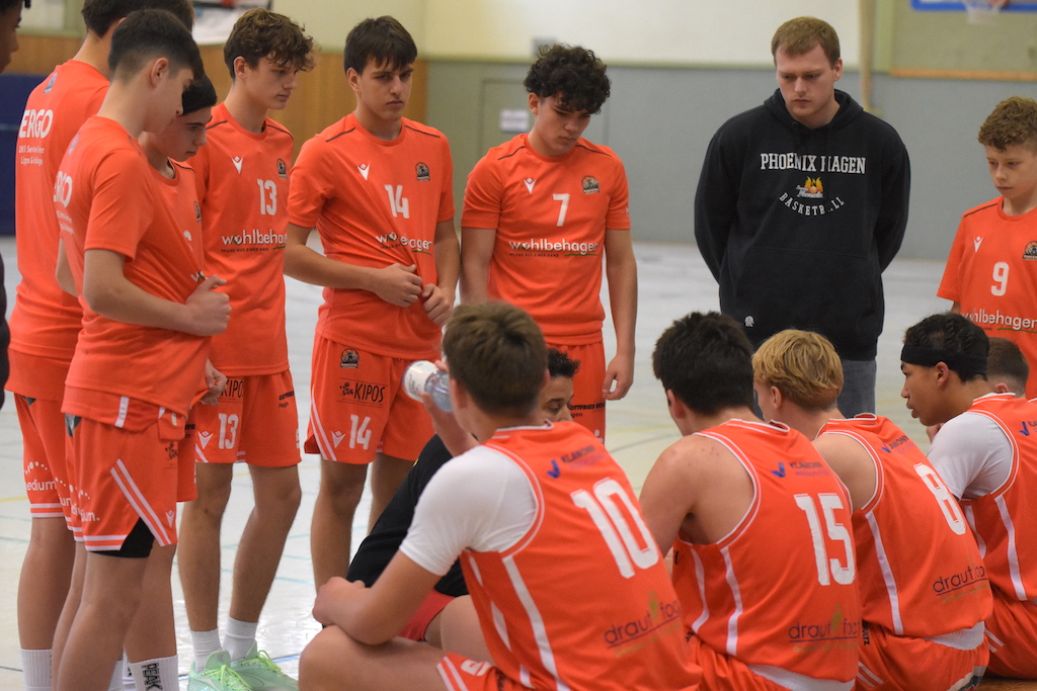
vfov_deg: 13.0
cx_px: 518
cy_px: 346
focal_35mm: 105
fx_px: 3025
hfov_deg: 19.5
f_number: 2.8
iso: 4000
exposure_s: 1/800
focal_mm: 70
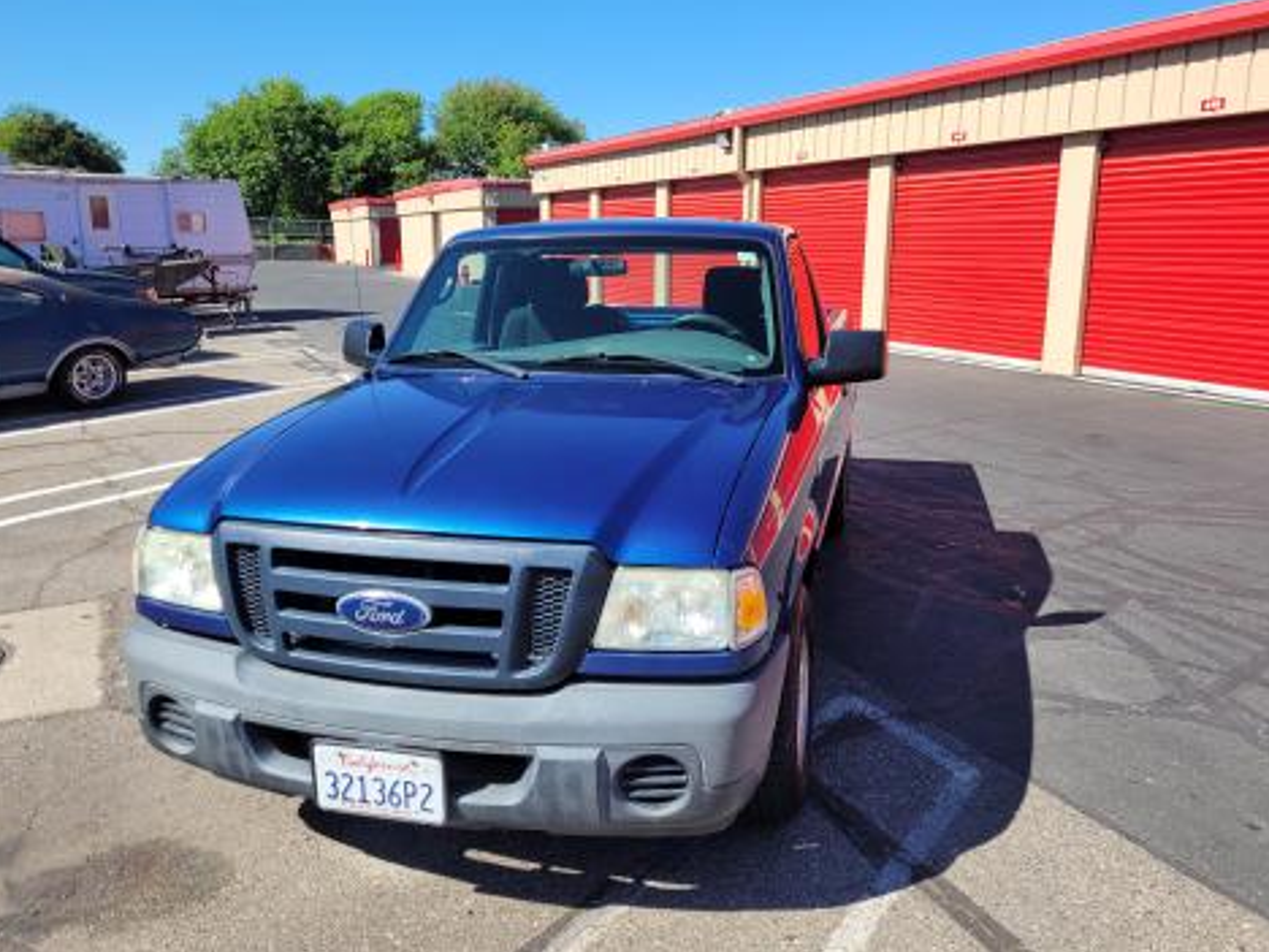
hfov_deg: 63.4
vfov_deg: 49.7
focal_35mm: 28
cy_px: 453
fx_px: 1026
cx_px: 618
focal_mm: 5.4
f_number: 1.8
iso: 40
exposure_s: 1/1563
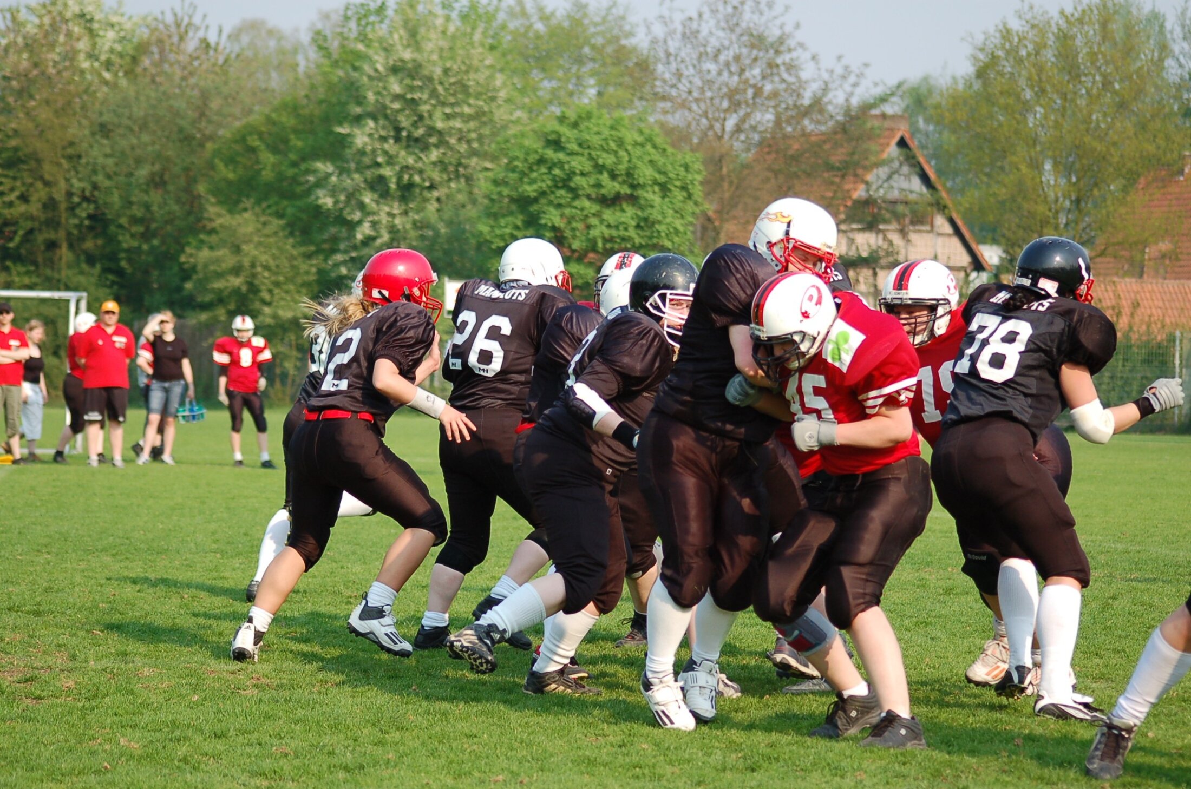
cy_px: 394
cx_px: 596
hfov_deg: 14.4
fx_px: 4705
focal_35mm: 142
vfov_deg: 9.6
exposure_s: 1/1000
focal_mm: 95
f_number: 4.2
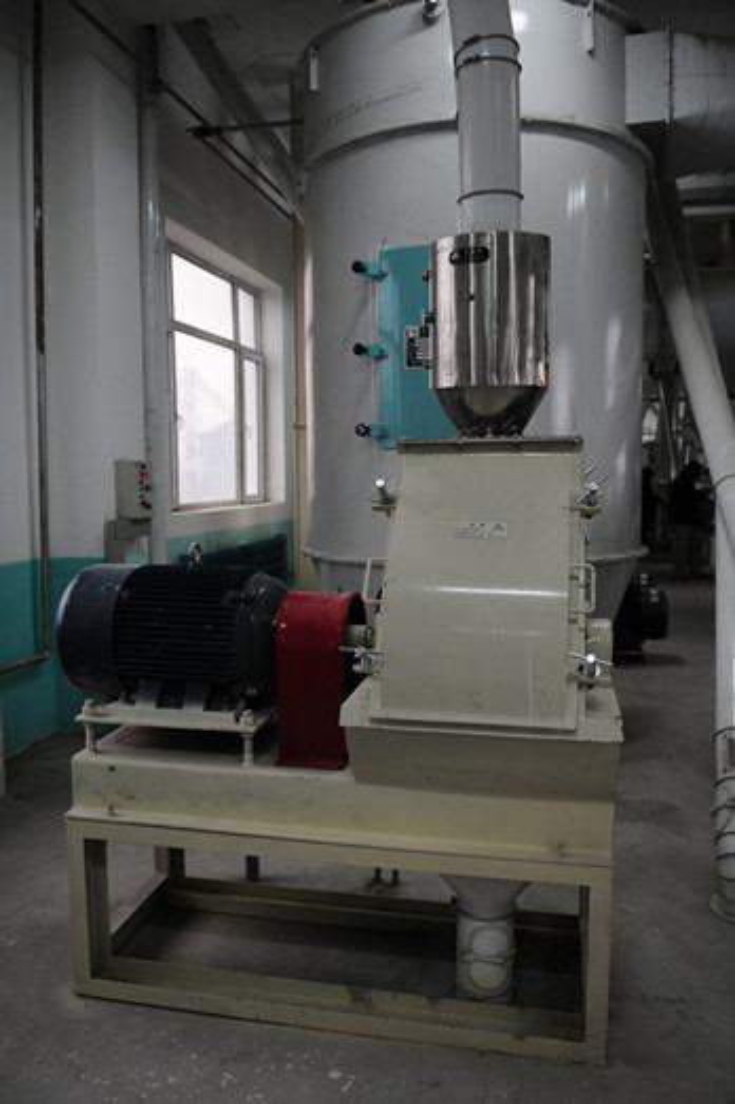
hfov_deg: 23.7
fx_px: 1748
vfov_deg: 35.1
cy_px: 552
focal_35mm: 57
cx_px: 368
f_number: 2.8
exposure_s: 1/60
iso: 400
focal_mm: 38
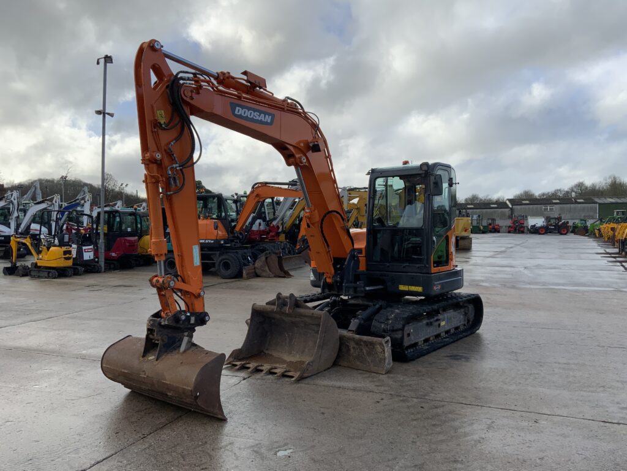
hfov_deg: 61.7
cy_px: 236
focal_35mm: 29
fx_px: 525
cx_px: 314
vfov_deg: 48.2
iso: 16
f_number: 1.8
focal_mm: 3
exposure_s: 1/1412
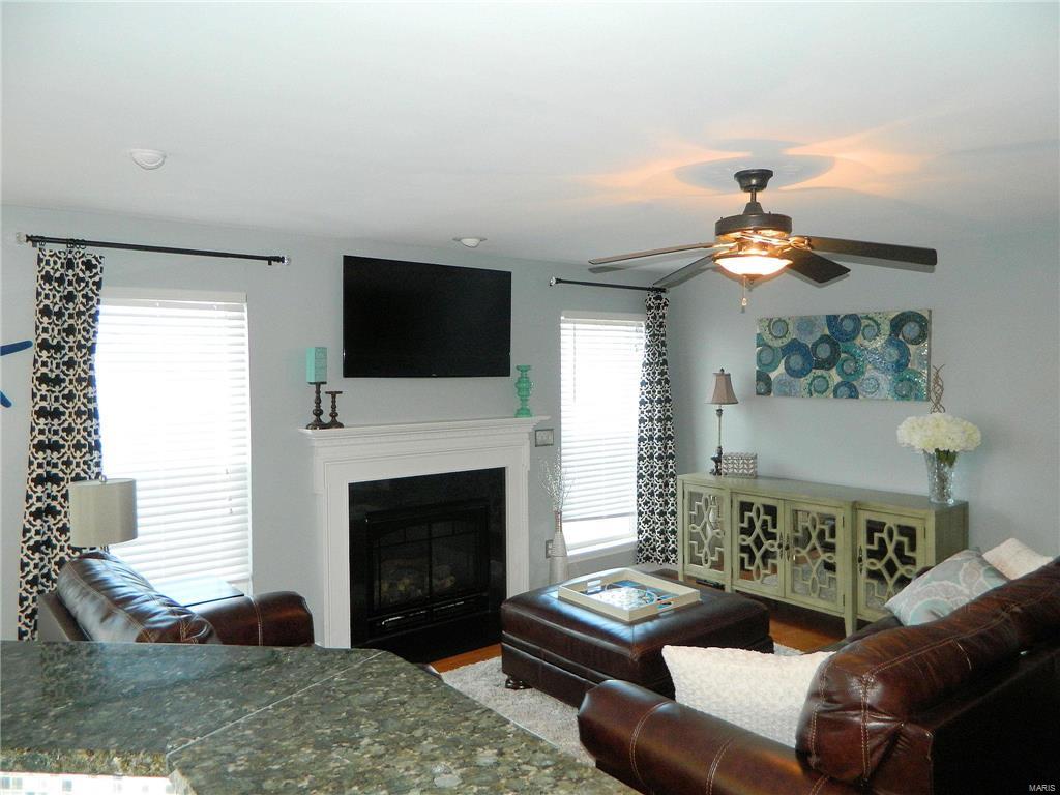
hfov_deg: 69.4
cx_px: 530
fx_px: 766
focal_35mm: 25
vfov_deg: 54.9
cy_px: 398
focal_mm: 4.5
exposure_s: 1/30
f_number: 3.1
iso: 200
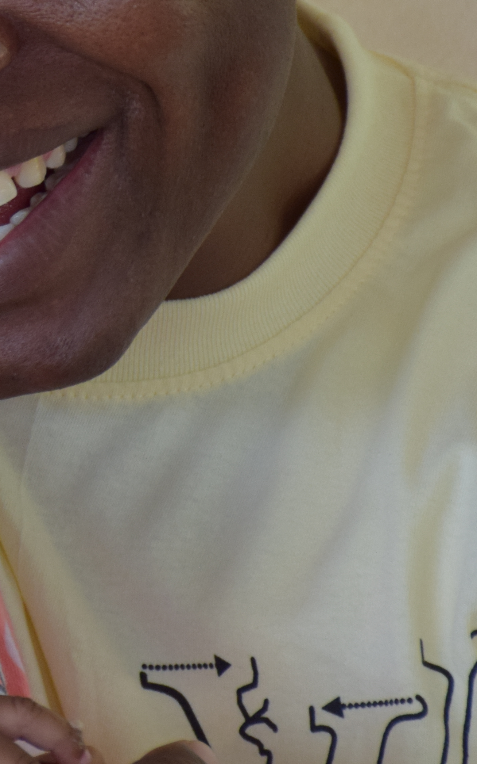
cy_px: 49
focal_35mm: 416
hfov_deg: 3.1
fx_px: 8660
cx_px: -370
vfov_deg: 5.0
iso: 400
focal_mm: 95
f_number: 5.6
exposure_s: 1/125
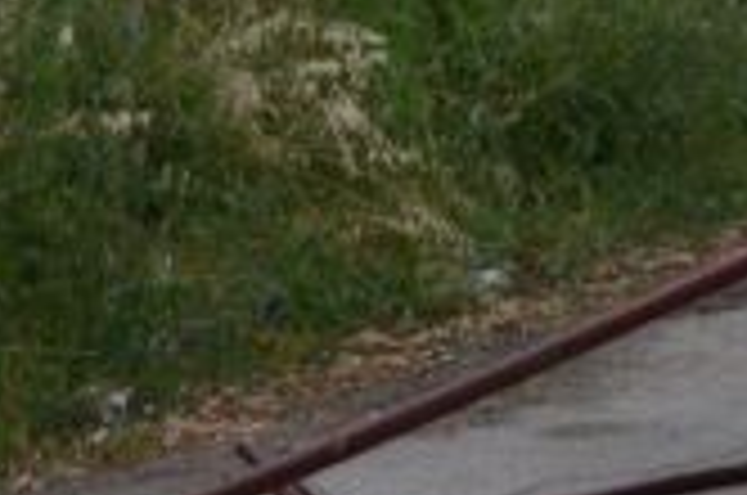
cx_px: 1044
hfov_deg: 7.3
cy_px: -135
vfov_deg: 4.9
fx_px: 5757
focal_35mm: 278
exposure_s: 1/400
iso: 2000
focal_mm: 48
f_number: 10
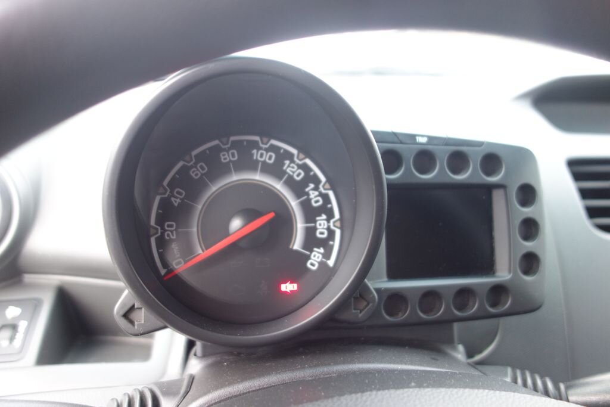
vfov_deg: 46.4
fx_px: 474
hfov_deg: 65.5
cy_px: 204
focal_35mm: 28
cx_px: 305
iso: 250
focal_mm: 10.4
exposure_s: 1/30
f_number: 1.8
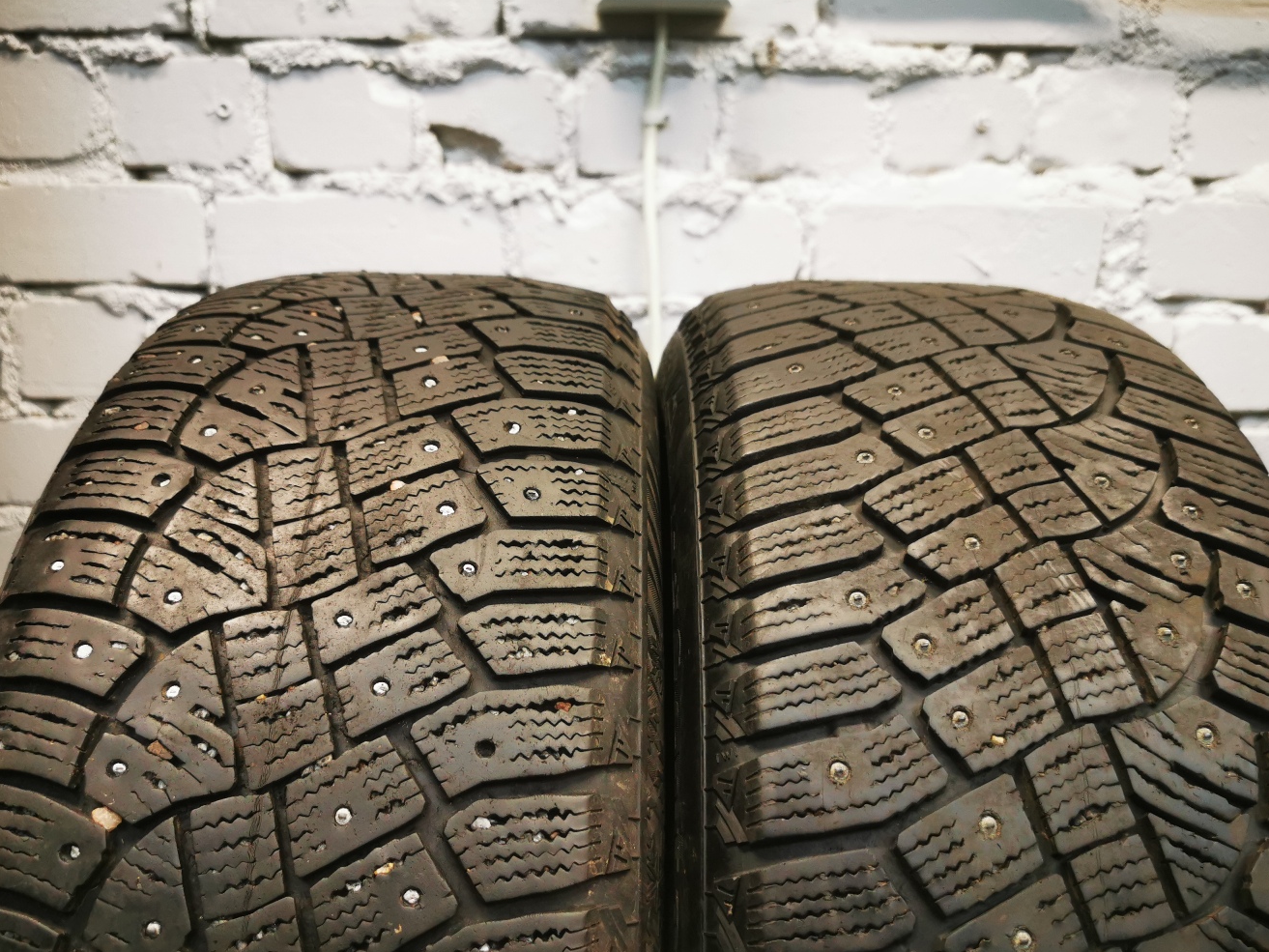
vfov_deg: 46.7
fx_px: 1100
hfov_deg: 59.9
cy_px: 526
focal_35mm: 30
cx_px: 610
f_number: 1.6
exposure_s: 1/50
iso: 160
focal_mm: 5.56
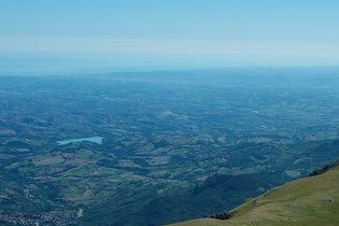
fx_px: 734
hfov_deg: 25.2
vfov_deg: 17.2
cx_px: 305
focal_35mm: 78
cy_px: 210
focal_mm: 27
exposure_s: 1/500
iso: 200
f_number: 7.1
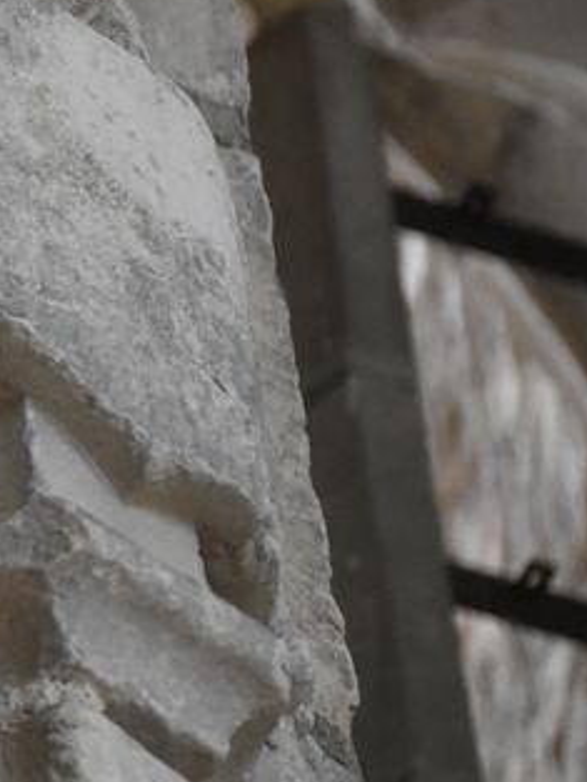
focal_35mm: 580
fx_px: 13105
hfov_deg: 2.6
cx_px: -495
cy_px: 237
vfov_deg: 3.4
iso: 2800
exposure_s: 1/125
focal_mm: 120
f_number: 4.8
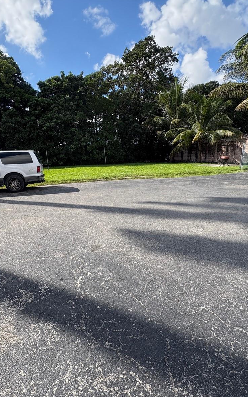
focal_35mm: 20
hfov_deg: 58.8
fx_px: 216
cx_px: 92
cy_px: 199
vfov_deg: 85.1
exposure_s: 1/1110
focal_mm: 2.22
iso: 50
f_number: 2.2
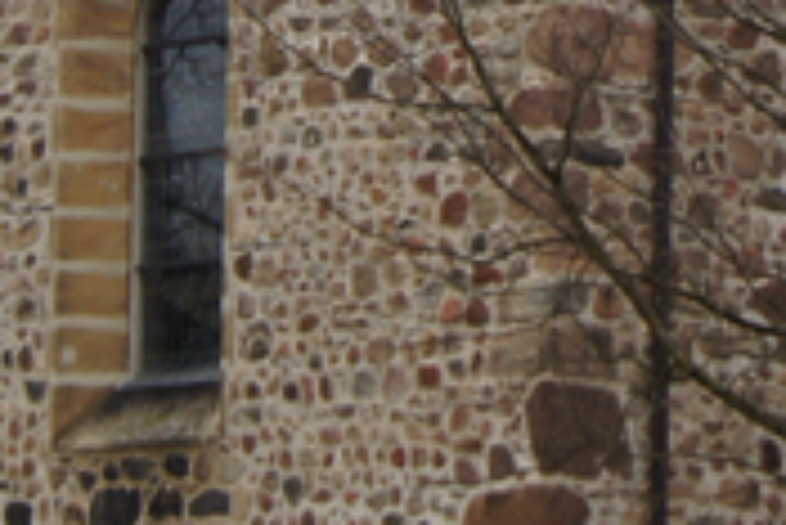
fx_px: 5397
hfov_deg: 8.3
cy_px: -458
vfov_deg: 5.5
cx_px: 844
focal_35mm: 247
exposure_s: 1/60
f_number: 6.3
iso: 100
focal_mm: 24
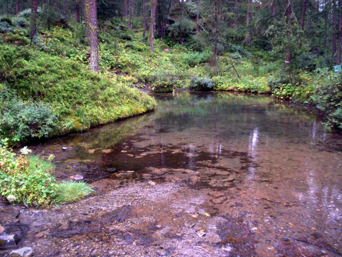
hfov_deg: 51.4
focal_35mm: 36
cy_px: 128
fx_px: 356
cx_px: 171
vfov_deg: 39.7
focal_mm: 5.9
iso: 140
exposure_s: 1/64
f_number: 4.5
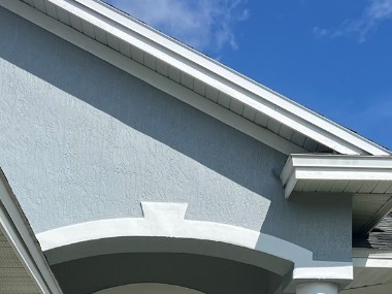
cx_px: 198
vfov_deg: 19.6
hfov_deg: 27.8
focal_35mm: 70
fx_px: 793
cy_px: 365
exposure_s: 1/6579
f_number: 1.5
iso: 50
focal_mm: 5.7
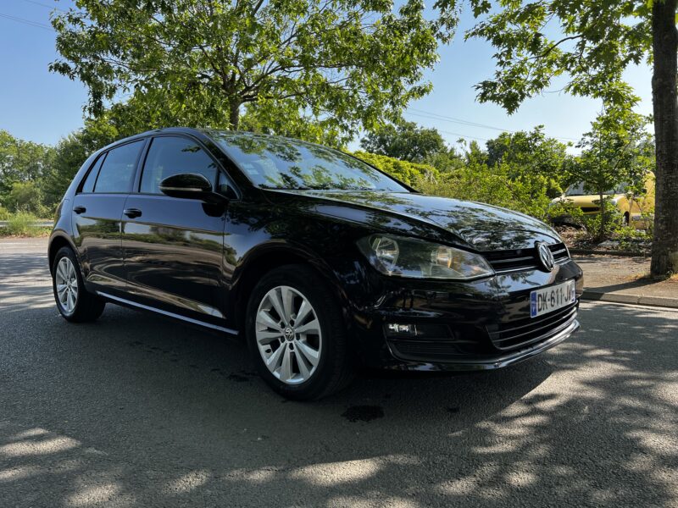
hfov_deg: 67.3
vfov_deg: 53.1
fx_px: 509
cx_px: 339
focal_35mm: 26
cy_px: 254
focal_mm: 5.7
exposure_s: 1/957
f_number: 1.5
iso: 50
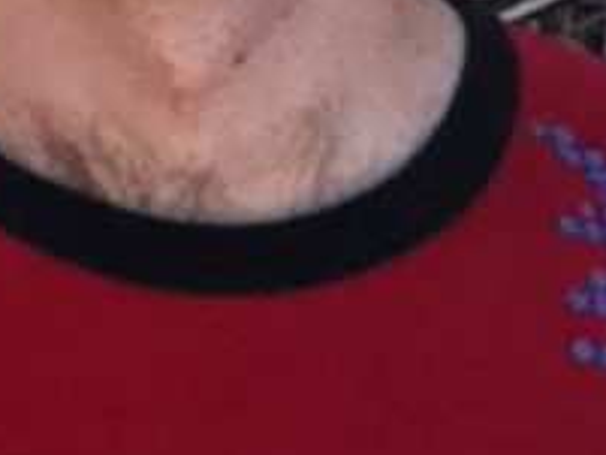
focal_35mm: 139
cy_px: -238
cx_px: -380
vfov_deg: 10.3
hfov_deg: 13.2
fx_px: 2435
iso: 125
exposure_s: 1/839
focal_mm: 3.85
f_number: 2.4
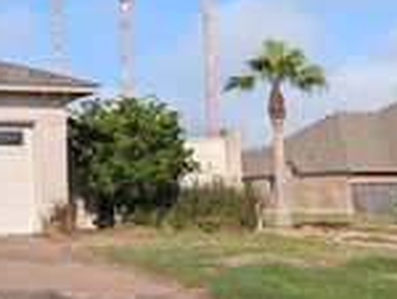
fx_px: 919
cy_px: 45
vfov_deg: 18.3
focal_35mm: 80
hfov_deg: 22.6
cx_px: -71
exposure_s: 1/1383
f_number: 1.68
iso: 19
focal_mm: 6.9
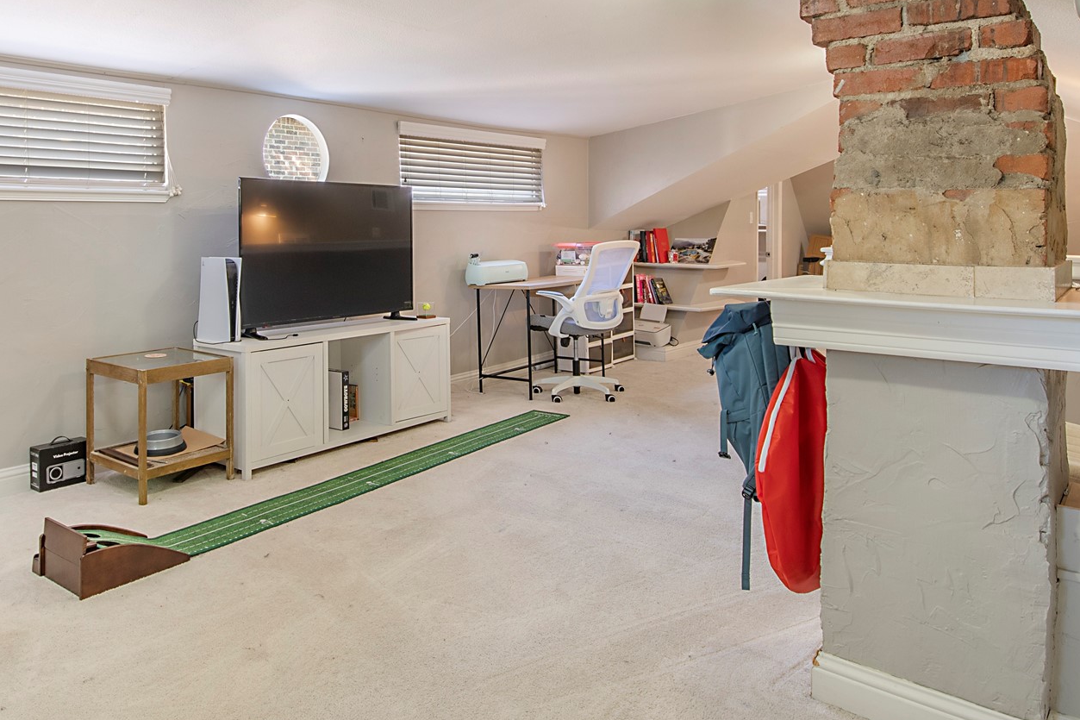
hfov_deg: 68.6
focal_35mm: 26
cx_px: 425
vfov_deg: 48.2
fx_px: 780
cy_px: 207
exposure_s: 1/3
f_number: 11
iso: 100
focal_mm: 10
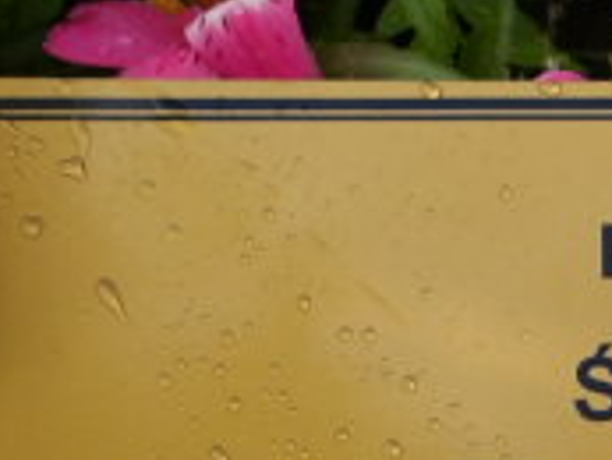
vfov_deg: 11.4
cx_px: 722
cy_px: 665
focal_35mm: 126
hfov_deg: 15.1
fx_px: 2229
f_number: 11.6
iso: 100
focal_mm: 6.1
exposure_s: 1/78
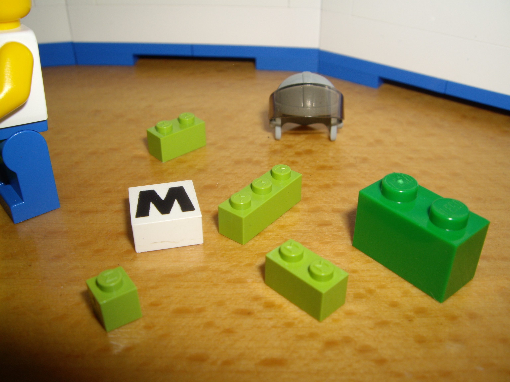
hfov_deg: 49.0
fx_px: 560
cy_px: 191
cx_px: 255
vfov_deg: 37.7
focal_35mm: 38
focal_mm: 6.2
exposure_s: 1/40
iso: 50
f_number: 4.3
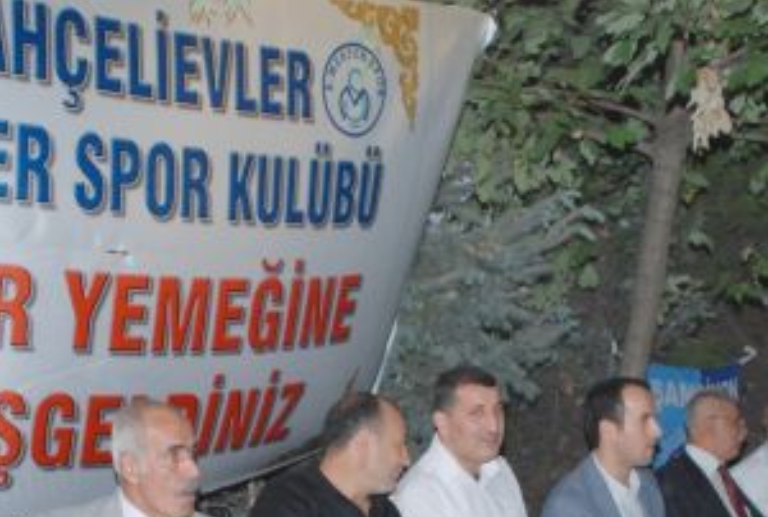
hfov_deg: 31.2
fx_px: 1369
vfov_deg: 20.5
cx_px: 481
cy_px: 548
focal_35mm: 64
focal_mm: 20
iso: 1000
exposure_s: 1/200
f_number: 3.8
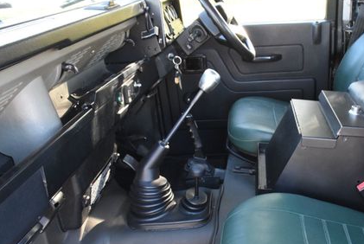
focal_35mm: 41
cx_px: 262
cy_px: 134
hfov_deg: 46.1
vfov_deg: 32.7
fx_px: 415
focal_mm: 18
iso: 2000
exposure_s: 1/25
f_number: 13
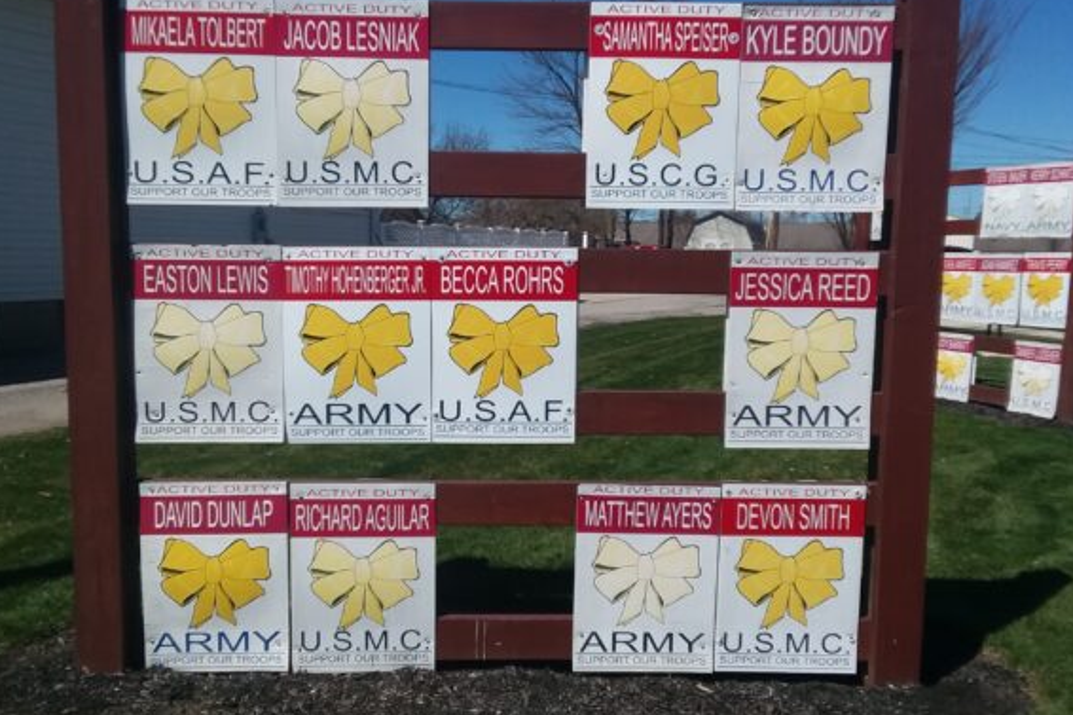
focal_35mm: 32
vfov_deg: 41.1
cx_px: 527
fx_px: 953
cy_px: 368
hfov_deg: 58.7
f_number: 1.9
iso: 40
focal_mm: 2.47
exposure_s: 1/2867
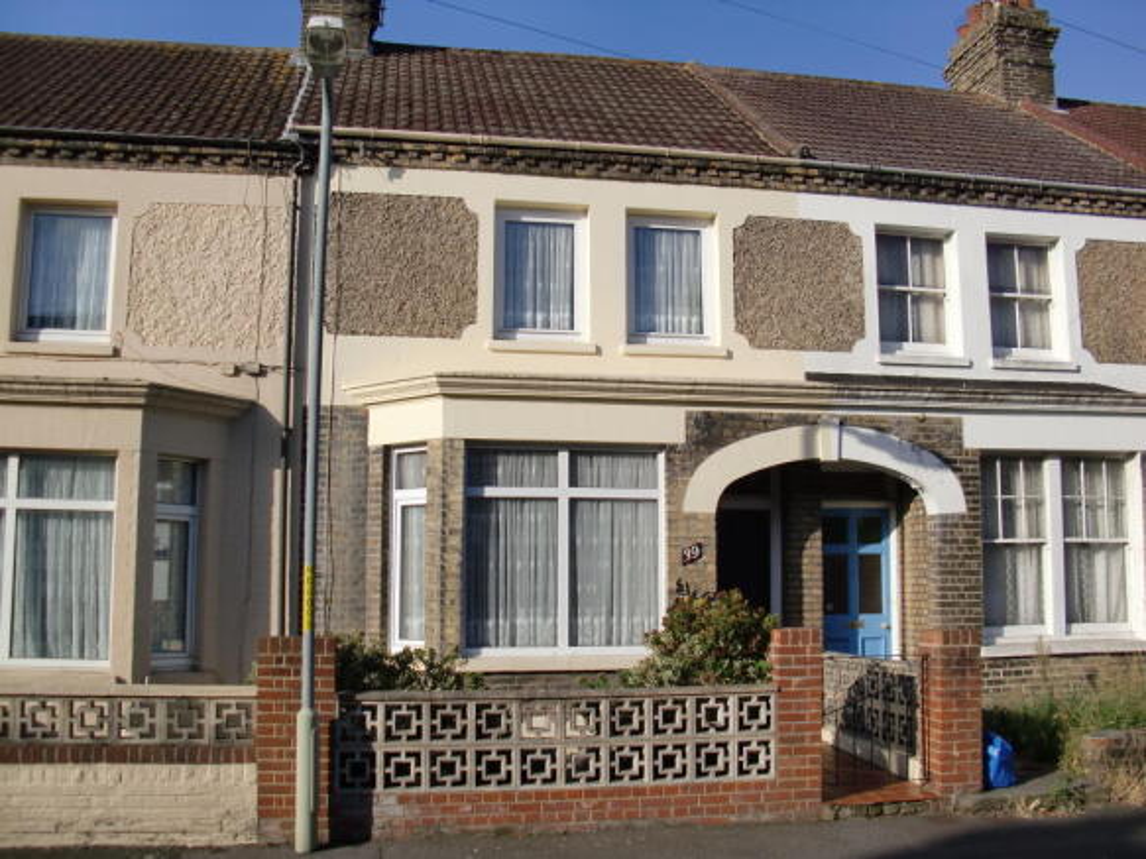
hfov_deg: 51.4
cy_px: 430
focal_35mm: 36
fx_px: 1192
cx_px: 573
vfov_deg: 39.6
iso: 64
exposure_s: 1/200
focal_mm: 6.3
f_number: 7.9
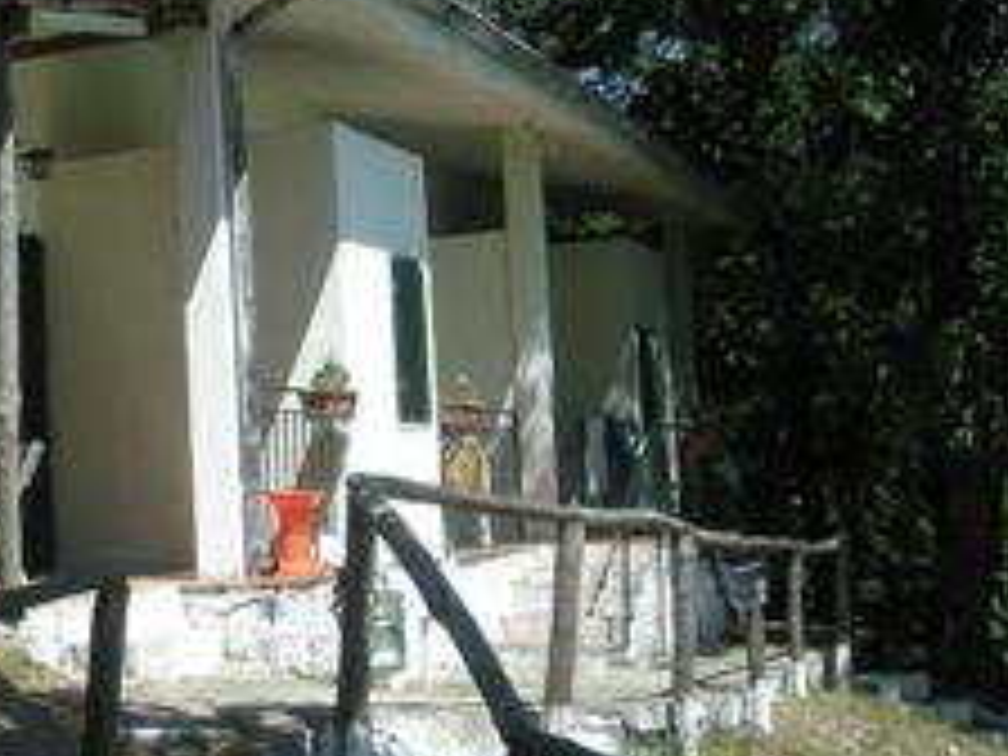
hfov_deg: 26.3
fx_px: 2038
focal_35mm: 70
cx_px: 4
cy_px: 324
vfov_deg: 21.0
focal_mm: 5.7
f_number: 5.7
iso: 50
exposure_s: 1/200
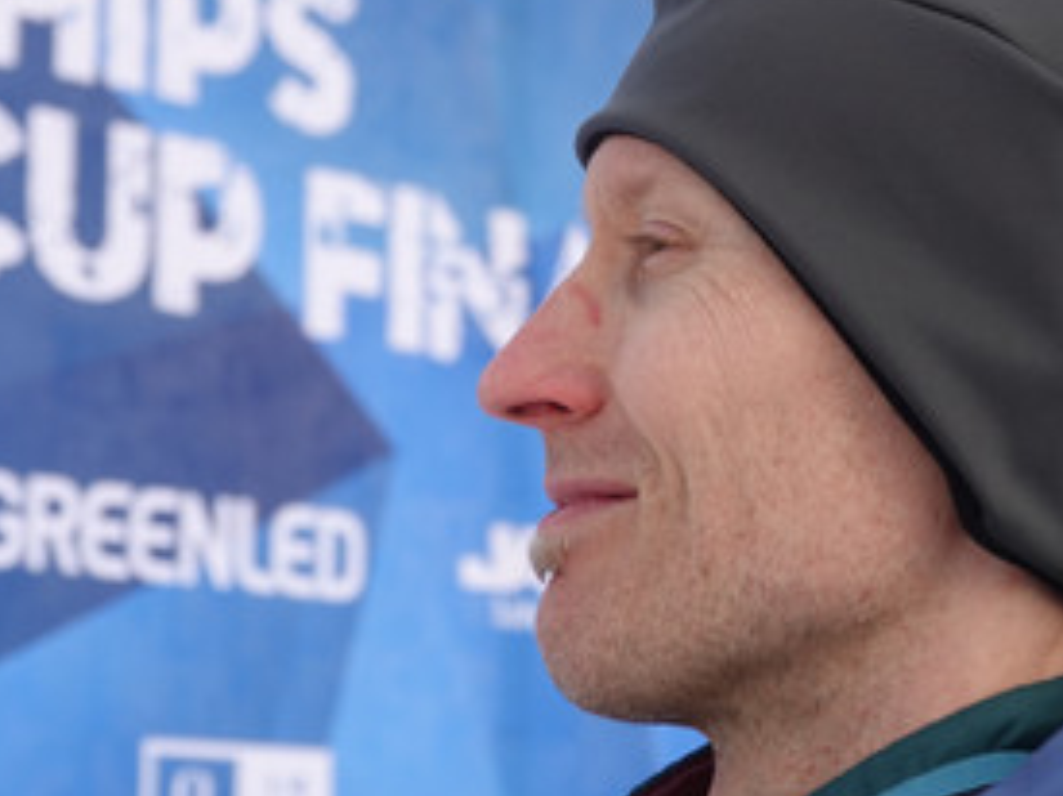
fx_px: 4389
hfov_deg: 13.8
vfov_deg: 10.4
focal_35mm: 143
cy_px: 243
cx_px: 758
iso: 100
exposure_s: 1/400
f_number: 3.5
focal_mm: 33.51
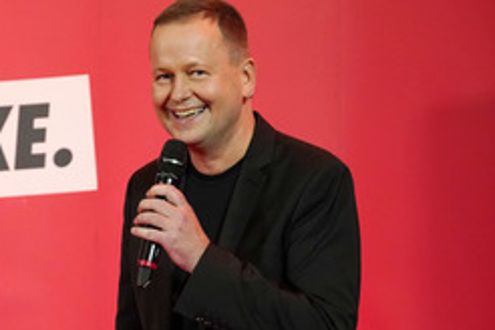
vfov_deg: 12.4
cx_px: 69
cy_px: 272
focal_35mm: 110
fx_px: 1512
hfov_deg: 18.3
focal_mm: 60
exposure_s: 1/320
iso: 2500
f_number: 3.5
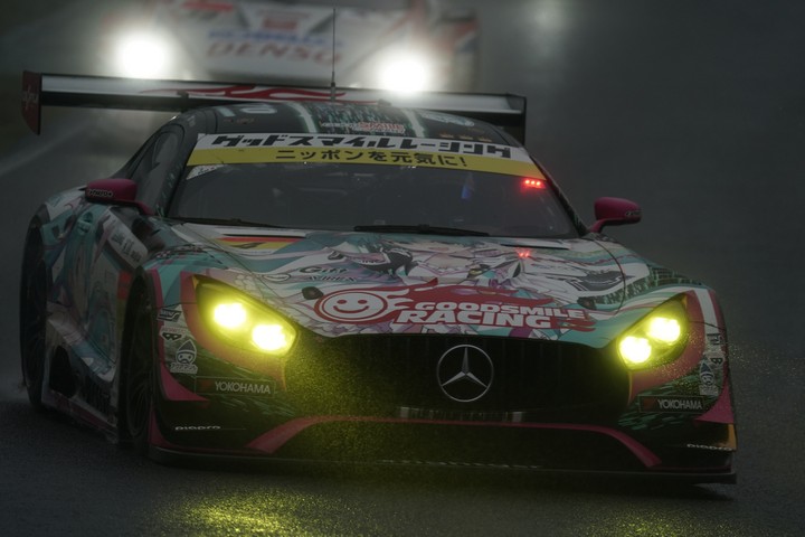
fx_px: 13416
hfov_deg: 3.4
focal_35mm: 600
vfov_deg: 2.3
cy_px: 268
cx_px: 402
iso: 800
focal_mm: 600
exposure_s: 1/640
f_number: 6.3
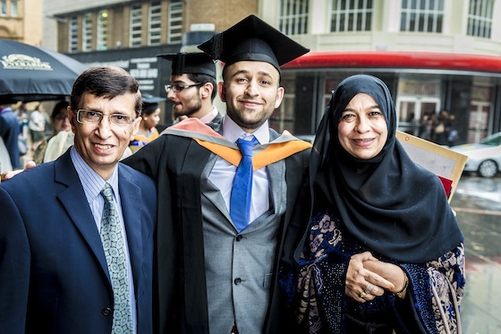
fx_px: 529
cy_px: 167
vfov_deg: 35.0
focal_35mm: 38
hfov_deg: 50.7
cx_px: 250
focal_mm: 38
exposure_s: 1/500
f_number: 3.2
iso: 1250
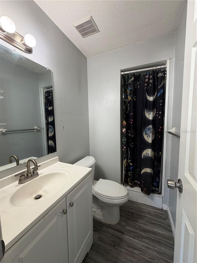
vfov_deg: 102.1
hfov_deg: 85.7
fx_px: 106
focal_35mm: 14
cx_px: 98
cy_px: 132
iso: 200
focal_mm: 2.22
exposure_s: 1/60
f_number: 2.2
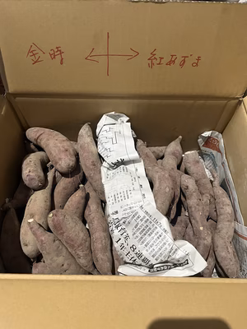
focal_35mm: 26
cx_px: 124
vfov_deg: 67.3
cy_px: 164
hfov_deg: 53.1
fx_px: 247
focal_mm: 5.1
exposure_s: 1/52
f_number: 1.6
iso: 500
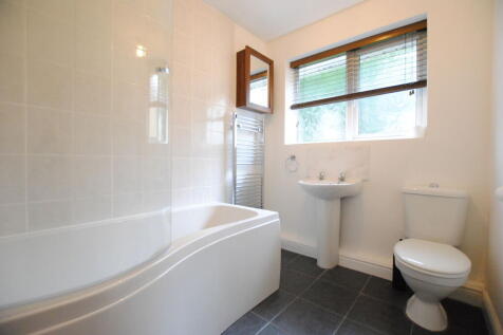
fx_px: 209
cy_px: 168
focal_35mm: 15
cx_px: 252
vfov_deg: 77.3
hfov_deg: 100.4
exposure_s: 1/100
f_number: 3.5
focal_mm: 10
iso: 1600
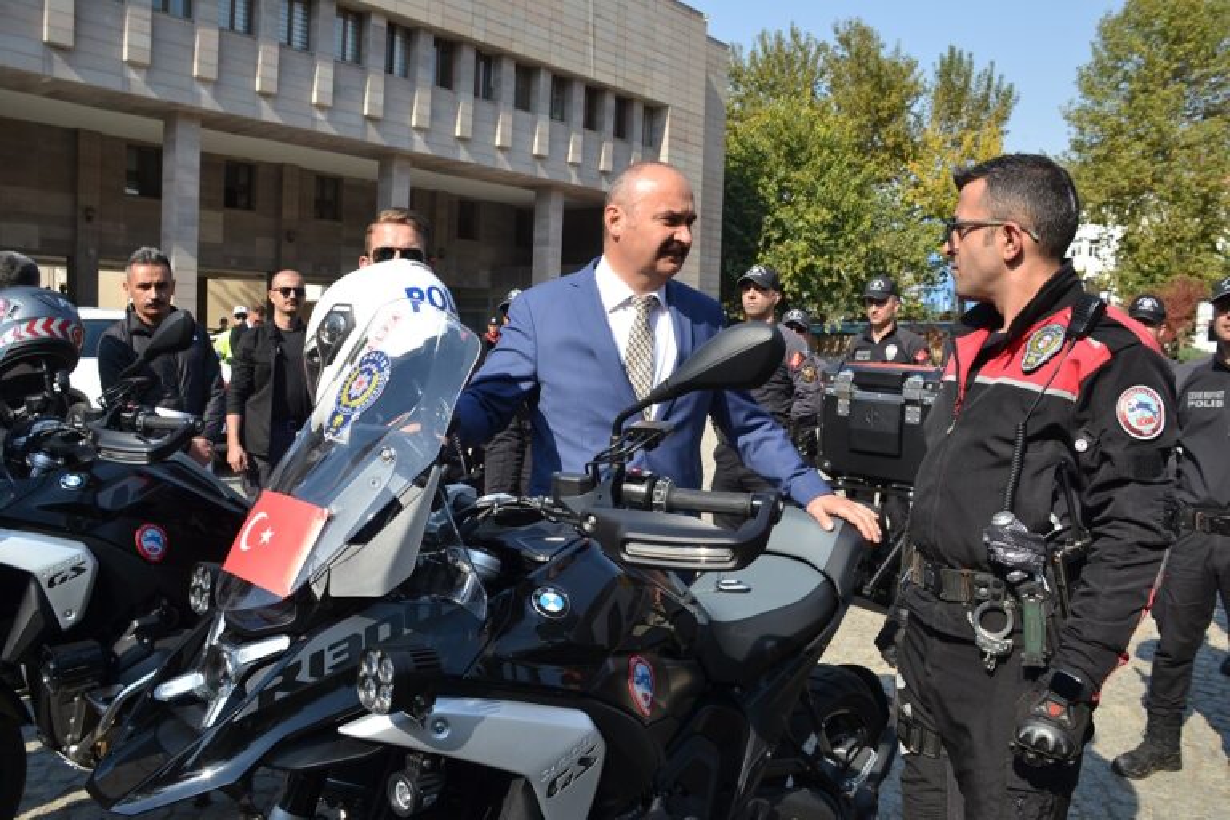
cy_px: 410
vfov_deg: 47.9
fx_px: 922
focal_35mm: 27
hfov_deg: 67.4
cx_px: 615
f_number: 5.6
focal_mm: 18
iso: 100
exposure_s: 1/125
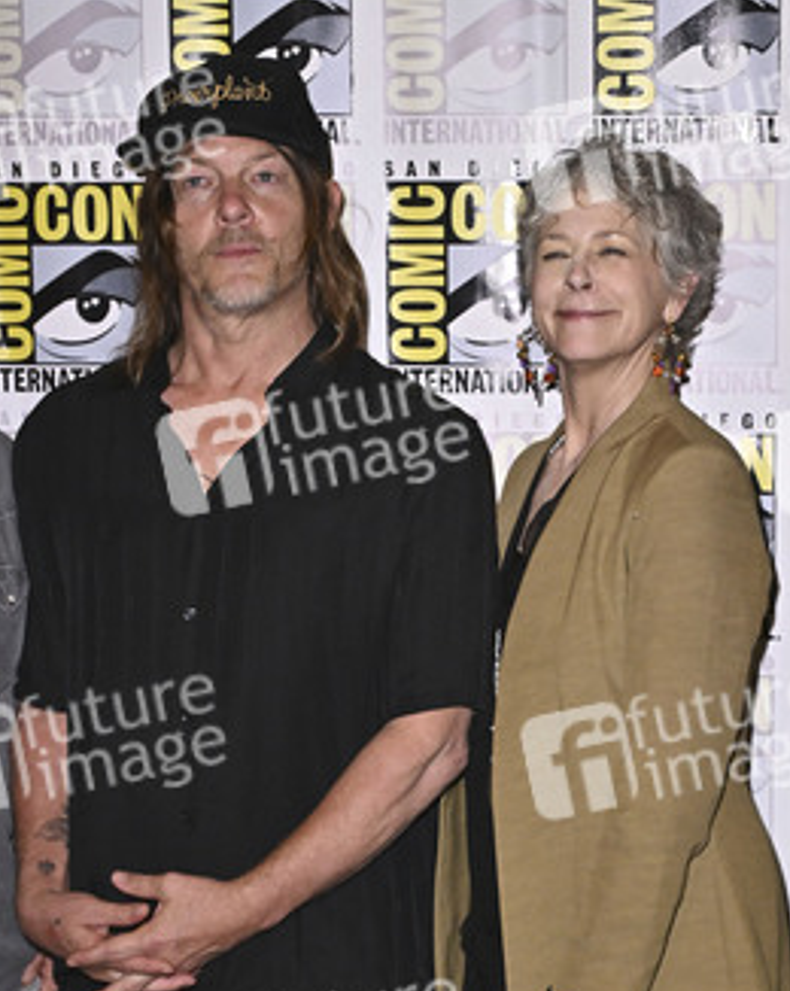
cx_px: 401
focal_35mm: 53
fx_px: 1552
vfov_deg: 35.3
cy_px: 596
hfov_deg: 28.6
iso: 1600
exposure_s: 1/320
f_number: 4.5
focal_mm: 46
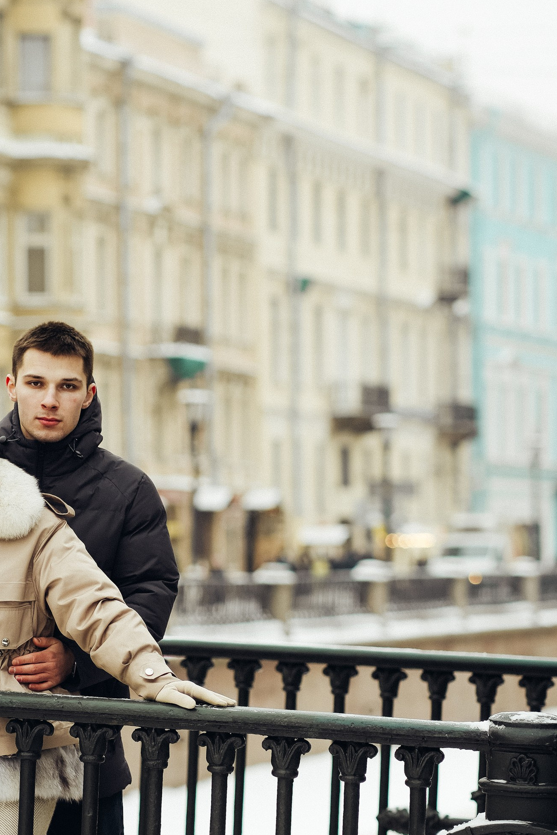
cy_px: 412
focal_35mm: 177
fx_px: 4108
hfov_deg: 7.7
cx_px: 93
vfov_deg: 11.6
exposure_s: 1/800
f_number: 2.5
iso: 125
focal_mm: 85
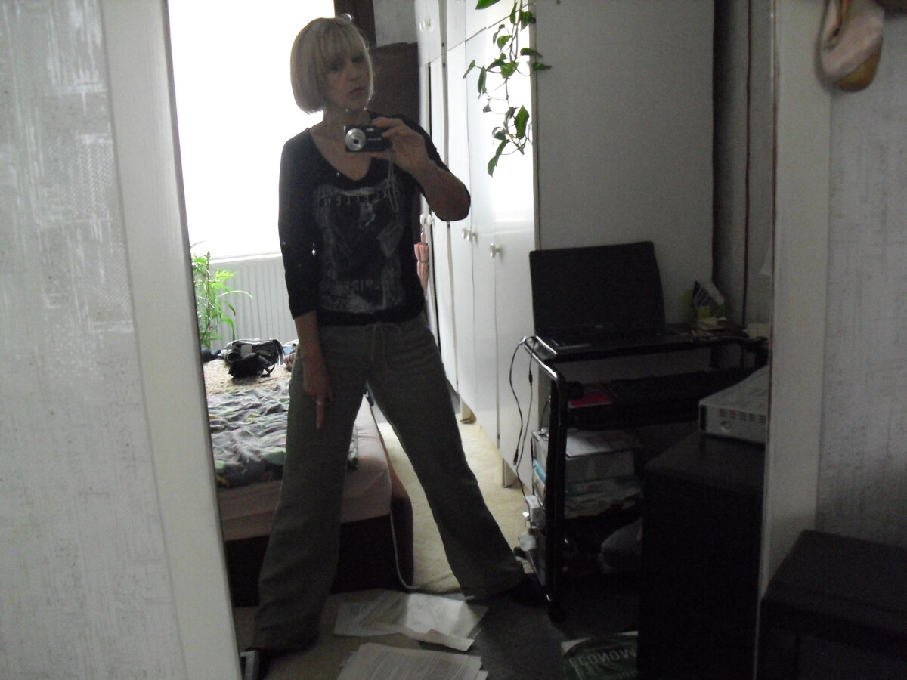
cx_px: 454
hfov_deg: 51.4
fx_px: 943
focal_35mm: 36
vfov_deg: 39.7
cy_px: 340
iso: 800
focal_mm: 6.3
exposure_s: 1/60
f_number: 3.1
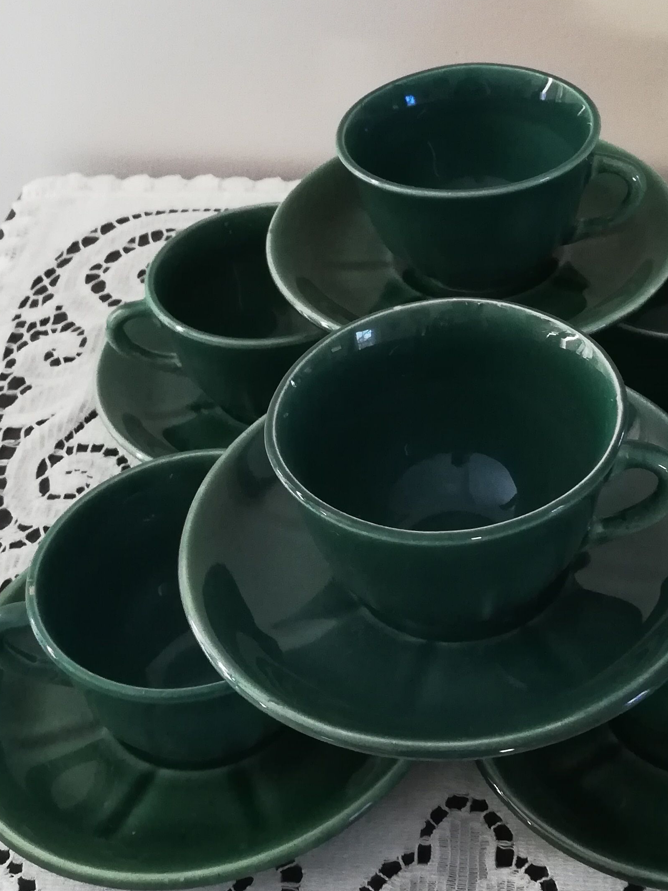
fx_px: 1440
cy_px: 214
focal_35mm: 56
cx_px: 567
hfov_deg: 25.5
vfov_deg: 33.6
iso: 320
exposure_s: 1/33.3
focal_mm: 3.81
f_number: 2.2
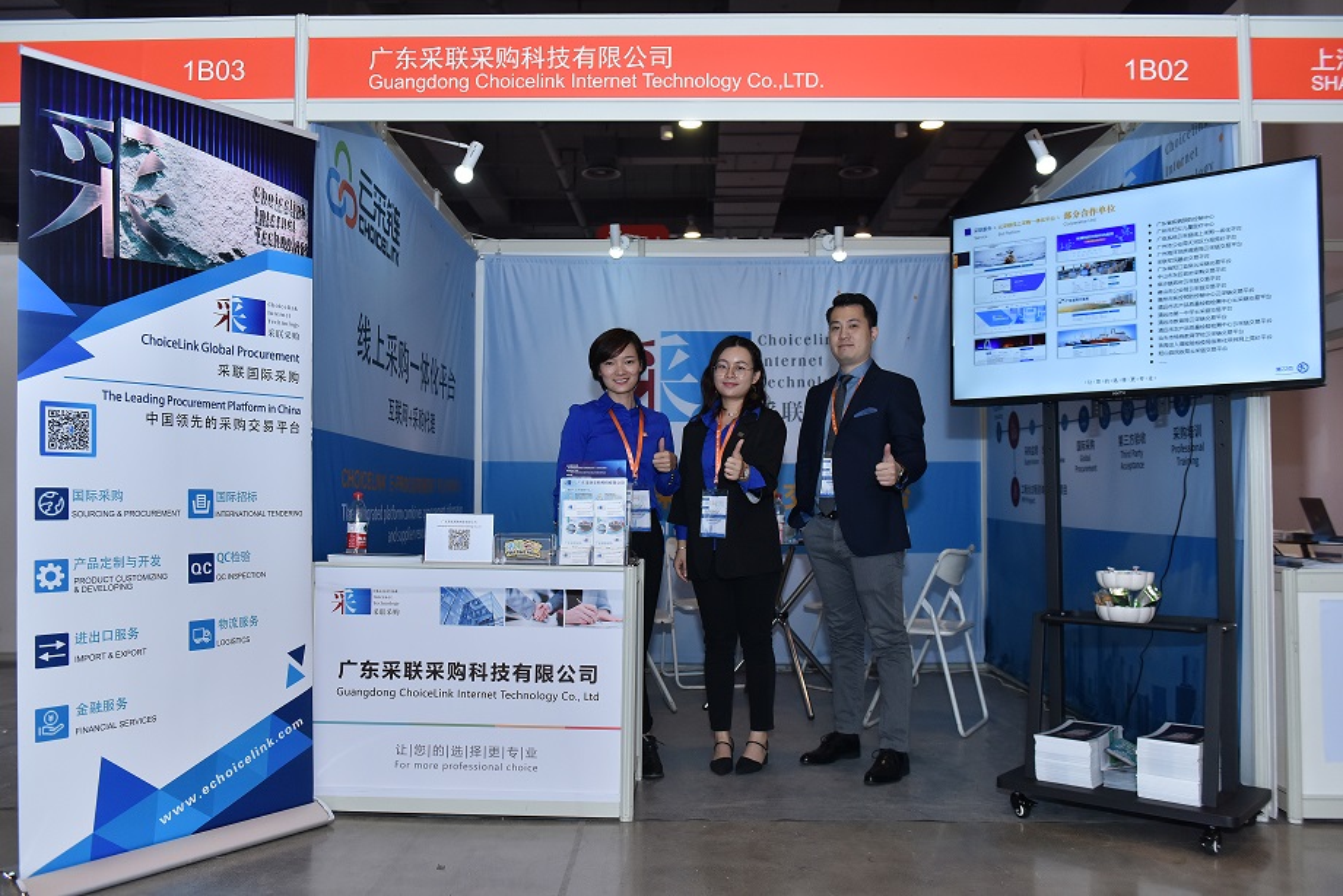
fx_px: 1157
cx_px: 672
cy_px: 448
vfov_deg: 42.4
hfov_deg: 60.3
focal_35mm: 31
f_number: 3.5
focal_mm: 31
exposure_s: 1/320
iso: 1000
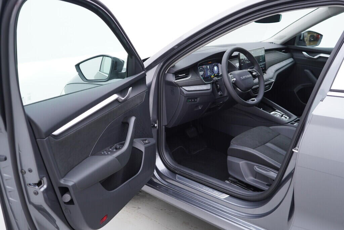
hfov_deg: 53.1
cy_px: 115
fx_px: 344
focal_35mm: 36
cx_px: 172
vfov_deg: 36.9
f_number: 2.8
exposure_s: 1/40
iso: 125
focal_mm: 24
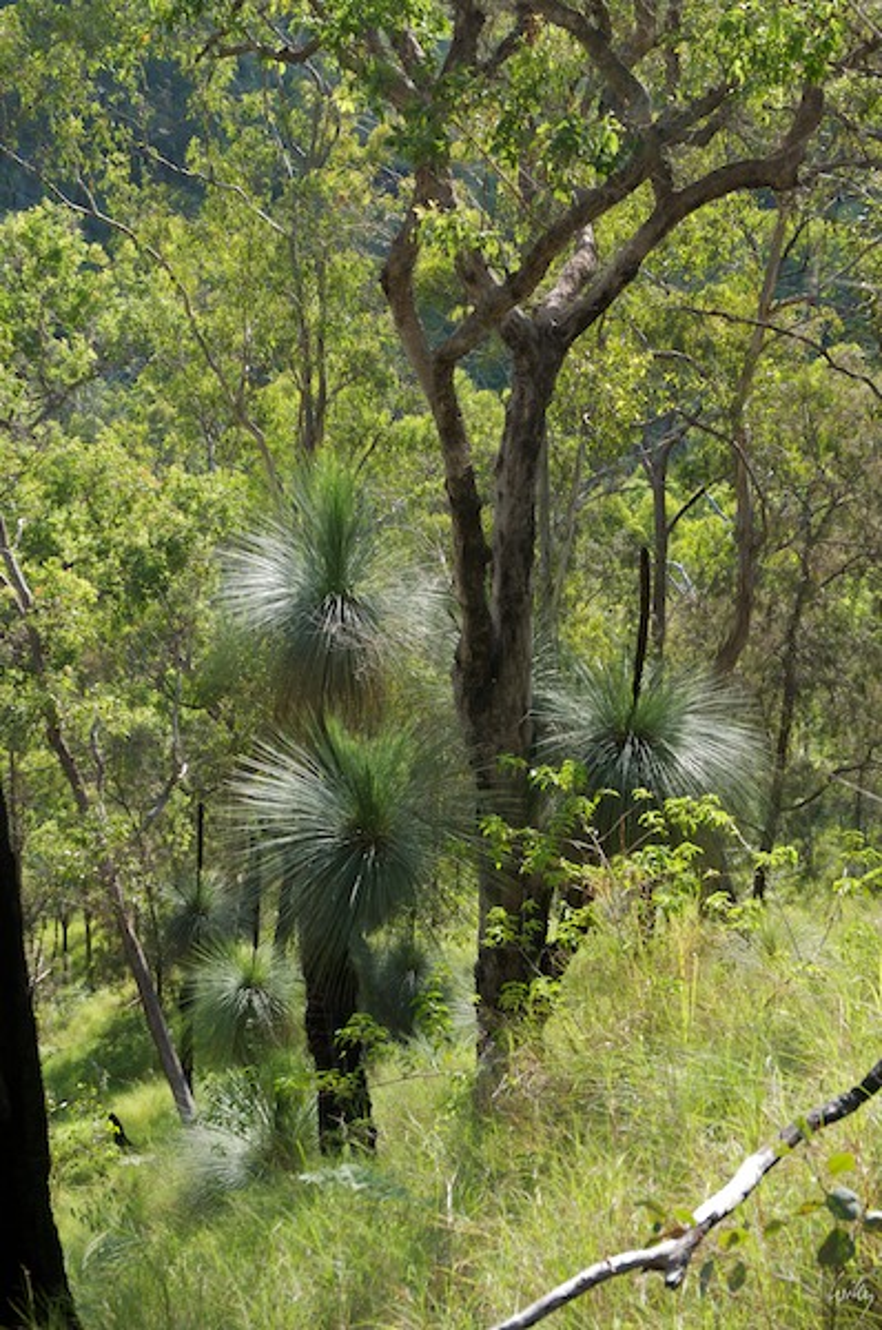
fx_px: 2655
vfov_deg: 28.1
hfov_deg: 18.9
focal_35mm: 72
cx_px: 441
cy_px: 665
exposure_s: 1/250
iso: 320
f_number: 8
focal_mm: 48
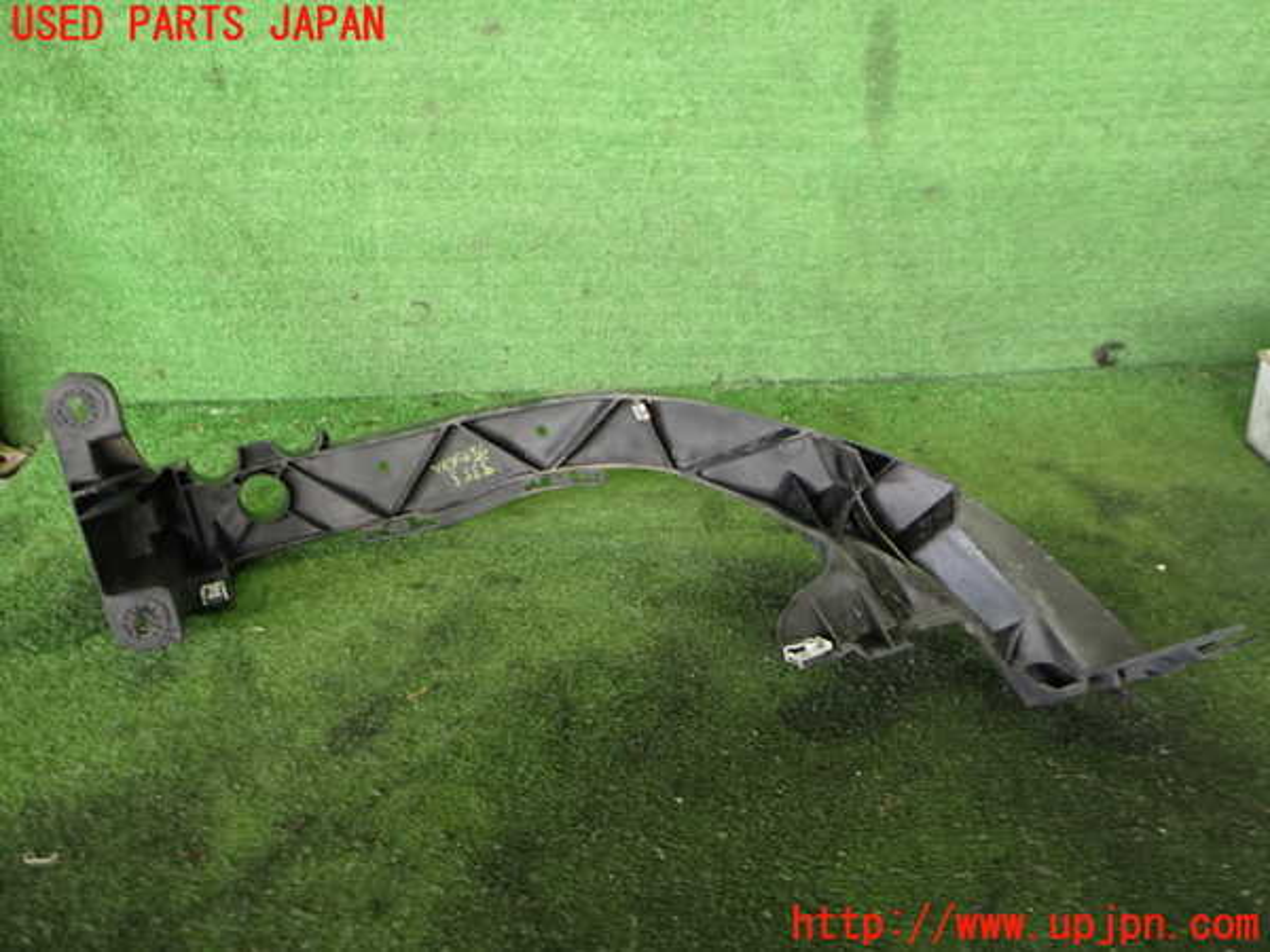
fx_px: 1101
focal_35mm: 30
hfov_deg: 60.0
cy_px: 476
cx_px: 635
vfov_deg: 46.8
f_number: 2.3
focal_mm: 5.4
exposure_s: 1/30
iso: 250
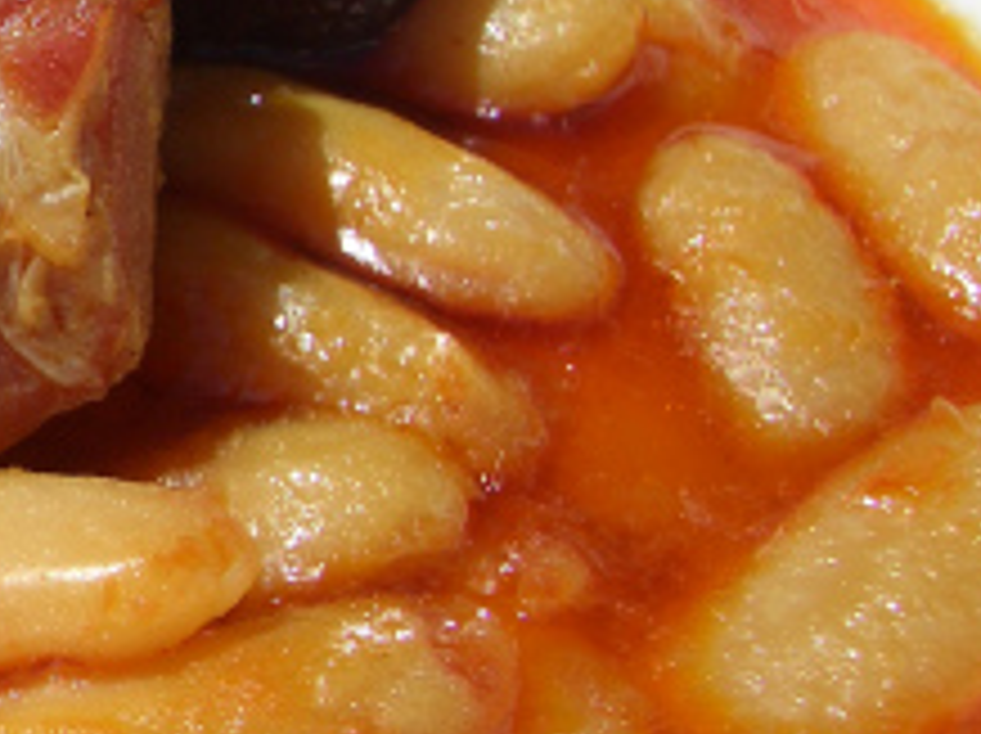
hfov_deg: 19.6
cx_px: -292
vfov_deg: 15.9
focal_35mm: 92
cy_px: 115
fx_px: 2604
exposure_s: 1/800
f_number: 4.3
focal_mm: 5.8
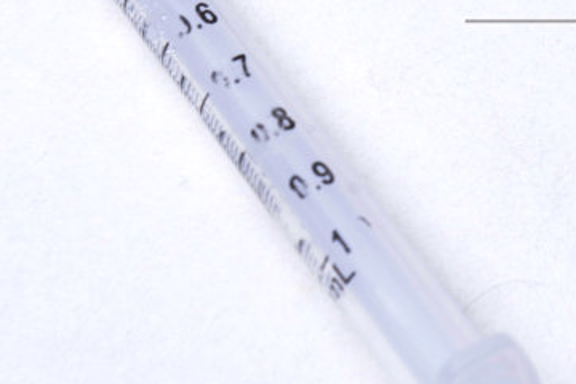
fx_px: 4976
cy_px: -58
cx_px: 728
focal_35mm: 311
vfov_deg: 4.4
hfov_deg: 6.6
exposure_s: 1/160
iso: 200
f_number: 13
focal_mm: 70
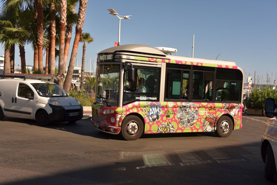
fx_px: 331
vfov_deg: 31.2
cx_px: 139
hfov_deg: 45.4
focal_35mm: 43
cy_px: 91
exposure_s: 1/320
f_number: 9
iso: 100
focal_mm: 42
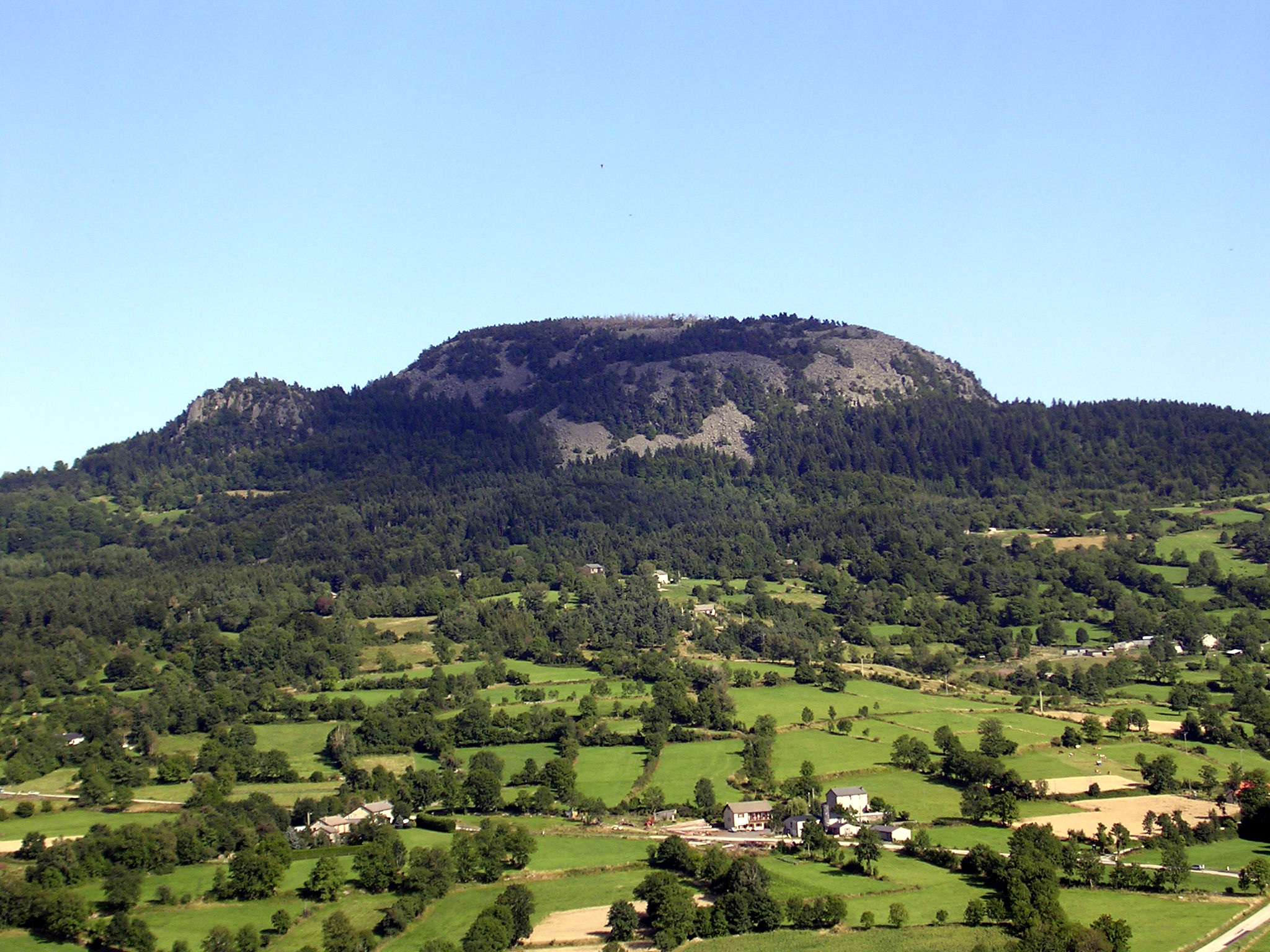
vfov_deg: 16.2
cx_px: 635
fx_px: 3339
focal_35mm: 91
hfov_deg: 21.5
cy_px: 476
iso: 100
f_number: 4.3
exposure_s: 1/376
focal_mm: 13.7
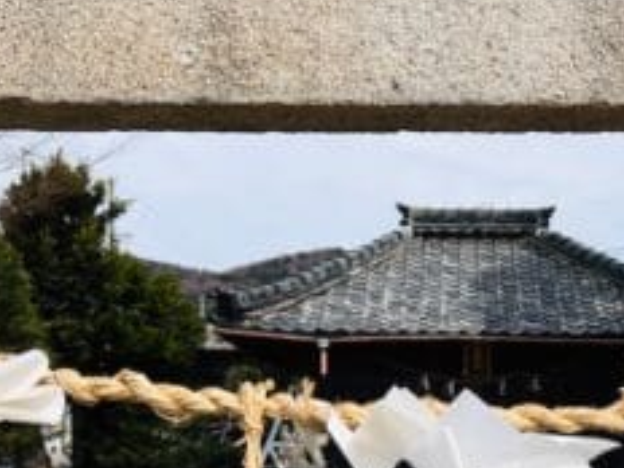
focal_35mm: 56
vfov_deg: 24.9
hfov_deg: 33.9
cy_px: 464
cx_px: 444
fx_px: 1009
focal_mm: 5.7
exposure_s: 1/4115
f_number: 1.5
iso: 50
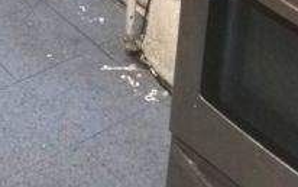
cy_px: -235
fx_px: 869
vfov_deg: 10.7
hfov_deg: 19.3
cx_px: 68
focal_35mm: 107
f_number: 1.7
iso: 100
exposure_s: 1/24
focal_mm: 4.25
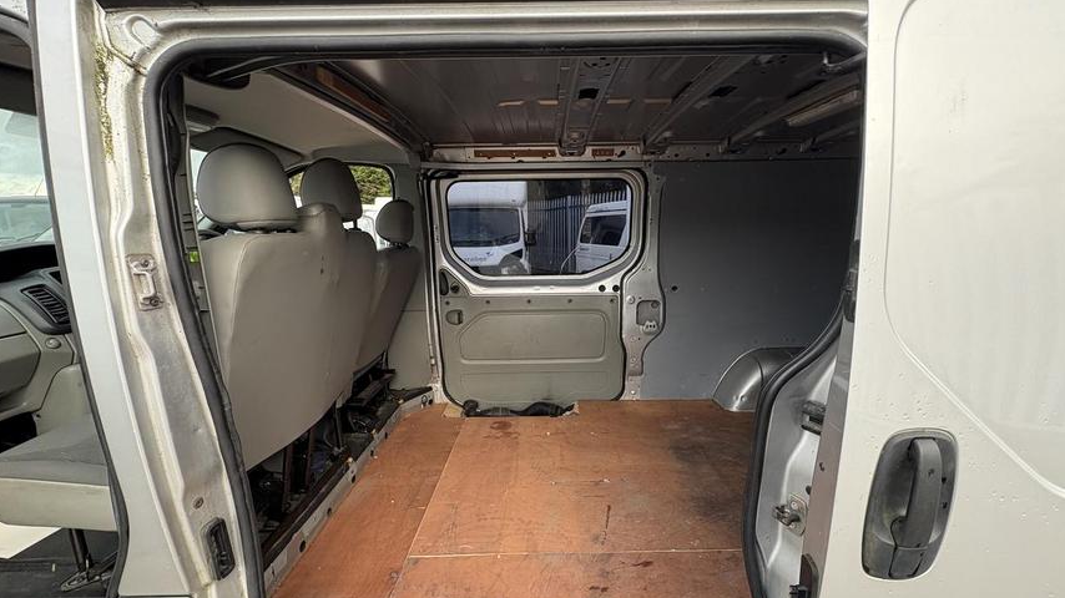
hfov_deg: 99.3
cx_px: 550
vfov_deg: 66.8
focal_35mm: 16
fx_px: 452
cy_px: 333
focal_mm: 2.22
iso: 80
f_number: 2.2
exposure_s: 1/110
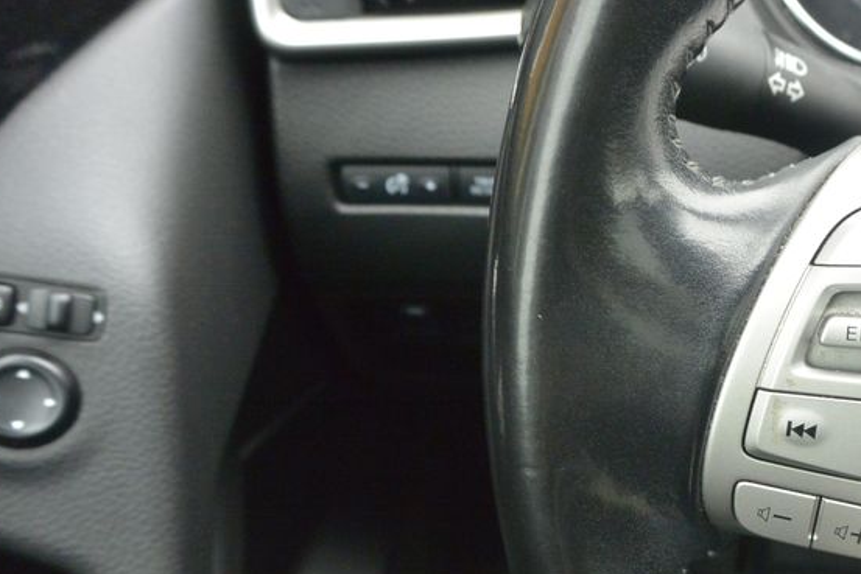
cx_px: 749
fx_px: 1196
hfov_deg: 37.4
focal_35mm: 50
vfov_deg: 26.8
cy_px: 404
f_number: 4
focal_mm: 10
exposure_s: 1/125
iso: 400
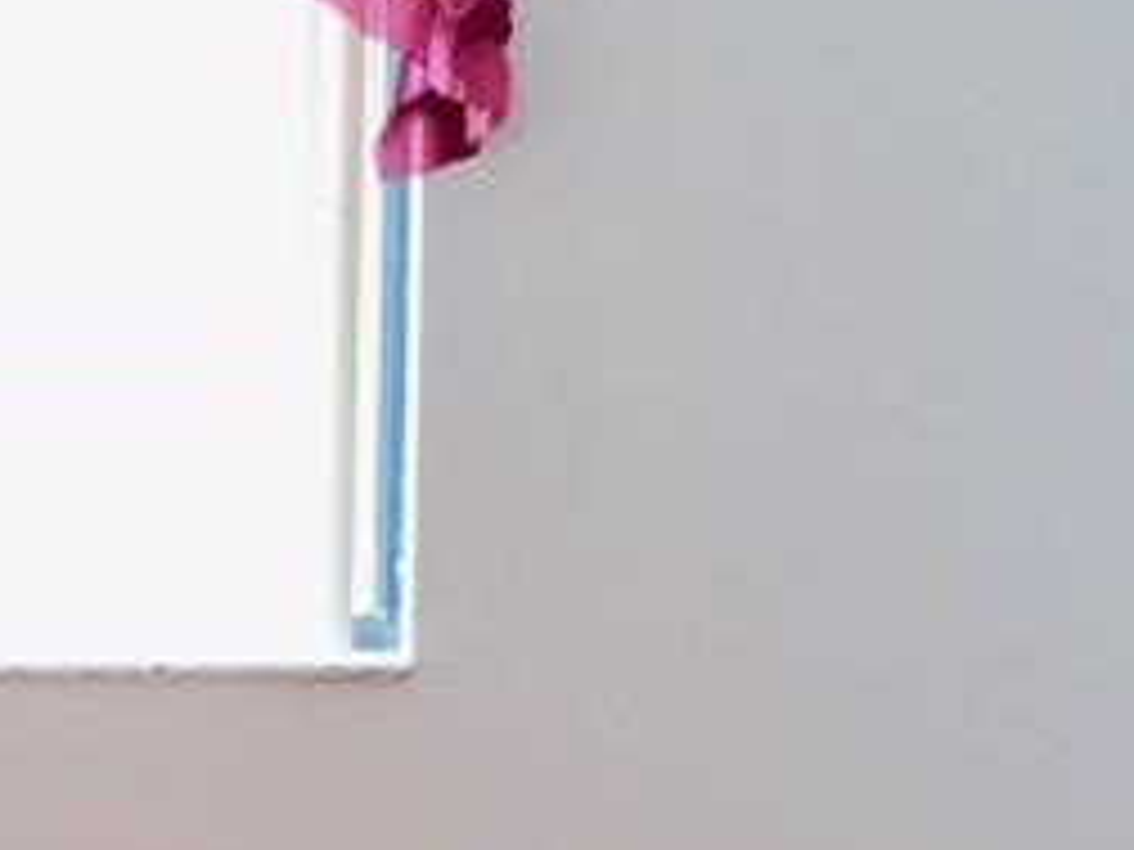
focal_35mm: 138
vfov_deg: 10.6
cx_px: -216
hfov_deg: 13.9
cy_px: 872
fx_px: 4521
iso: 50
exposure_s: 1/30
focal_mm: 4.15
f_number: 2.2
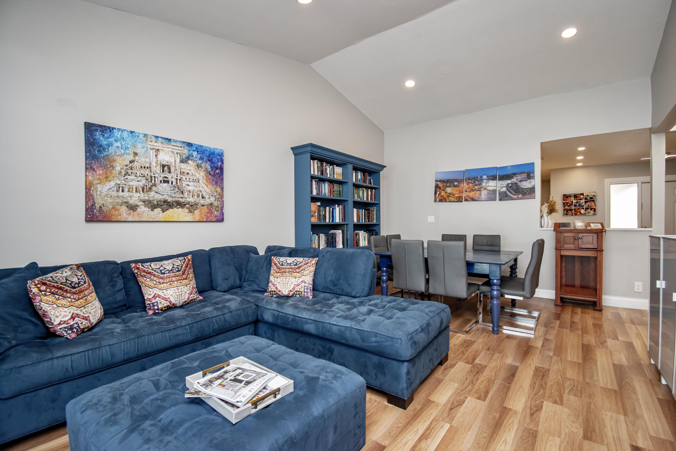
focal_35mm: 15
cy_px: 226
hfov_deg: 100.4
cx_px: 338
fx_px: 282
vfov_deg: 77.3
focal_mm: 10
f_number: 4.5
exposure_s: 1/200
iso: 1250
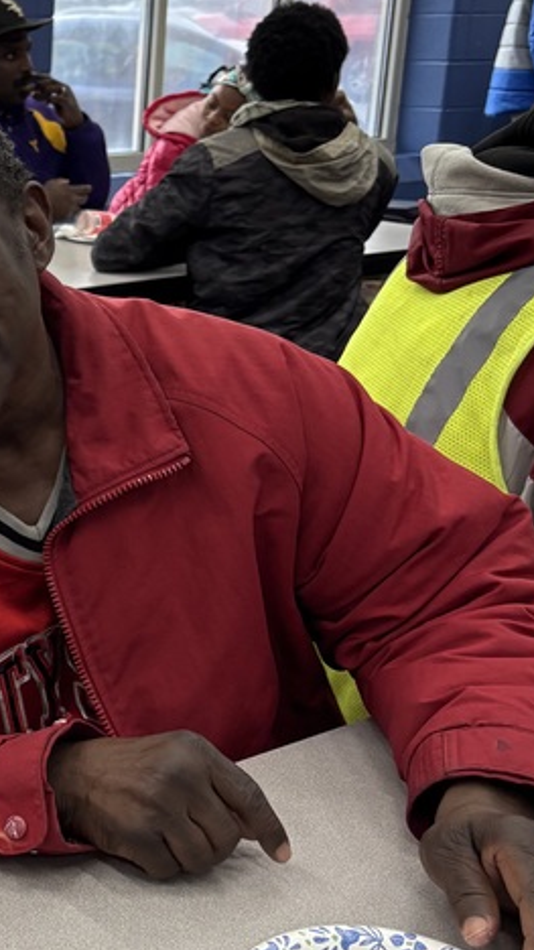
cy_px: 471
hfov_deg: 17.8
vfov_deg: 33.8
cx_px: -217
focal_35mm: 62
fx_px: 1562
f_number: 1.6
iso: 125
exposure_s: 1/120
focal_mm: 5.96
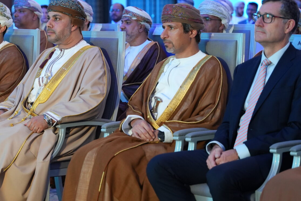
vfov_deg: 8.5
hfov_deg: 12.7
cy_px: 110
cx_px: 104
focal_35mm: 161
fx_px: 1346
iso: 1600
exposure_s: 1/80
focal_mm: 70
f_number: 2.8
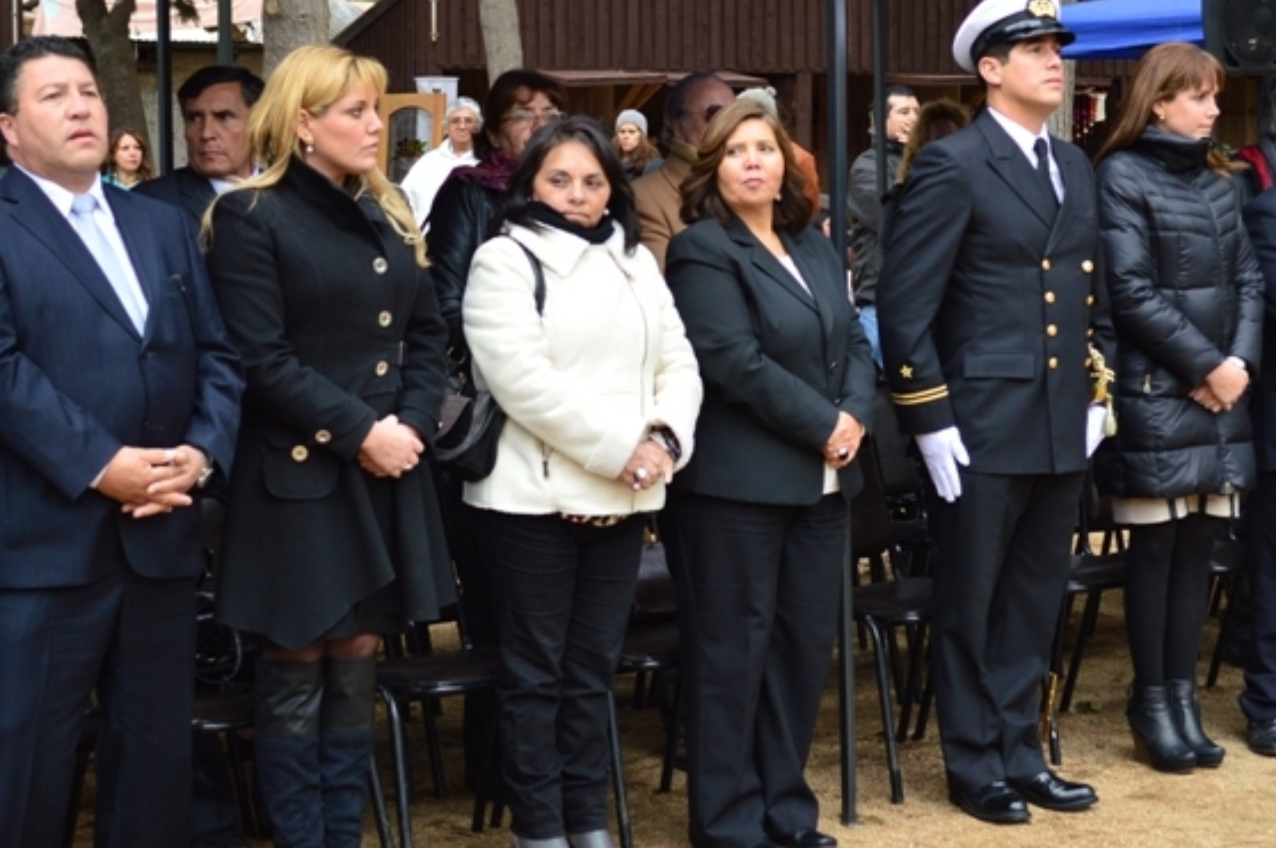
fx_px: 3045
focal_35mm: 86
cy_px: 389
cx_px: 745
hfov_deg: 23.6
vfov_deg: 15.9
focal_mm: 40
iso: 400
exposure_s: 1/100
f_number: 5.3
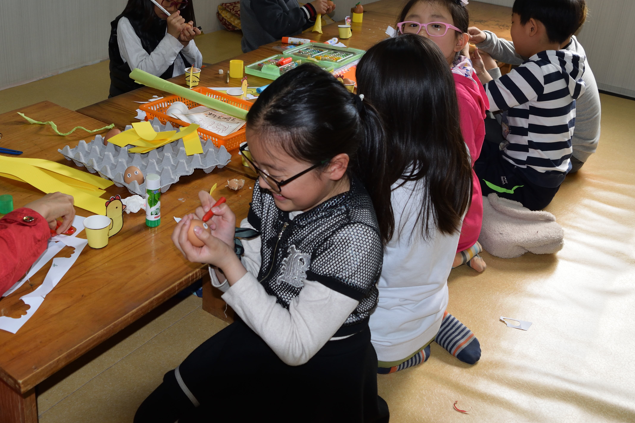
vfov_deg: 34.6
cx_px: 251
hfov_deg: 50.3
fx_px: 670
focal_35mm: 38
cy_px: 133
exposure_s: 1/125
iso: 200
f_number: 5.6
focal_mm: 18
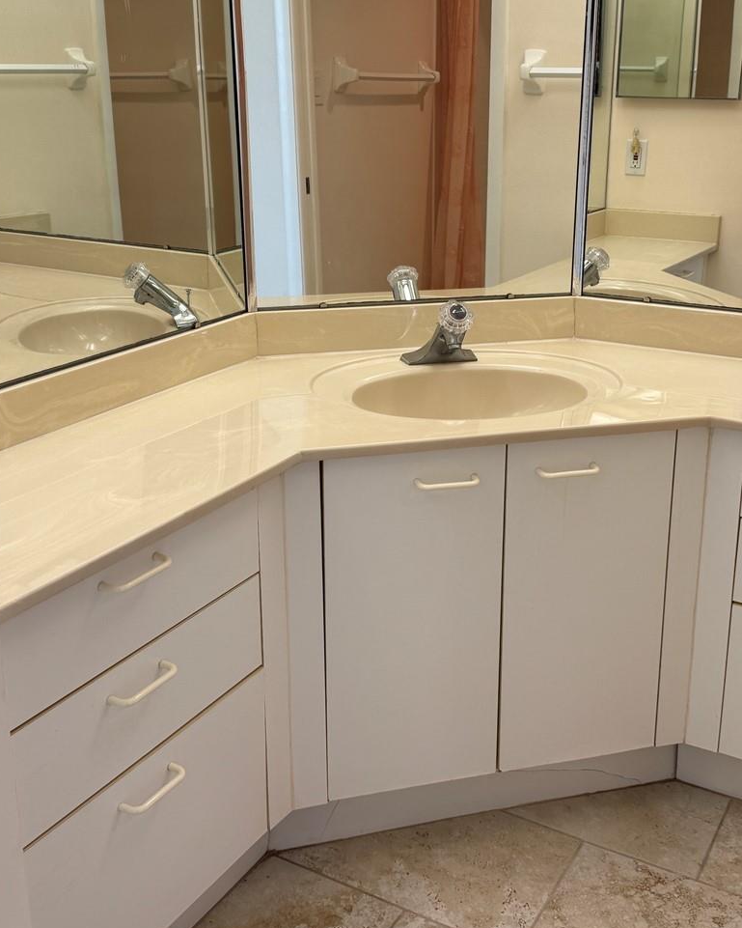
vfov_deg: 46.7
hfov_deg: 38.2
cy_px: 393
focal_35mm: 39
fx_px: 1070
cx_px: 418
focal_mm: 6.76
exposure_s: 1/120
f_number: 1.78
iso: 80
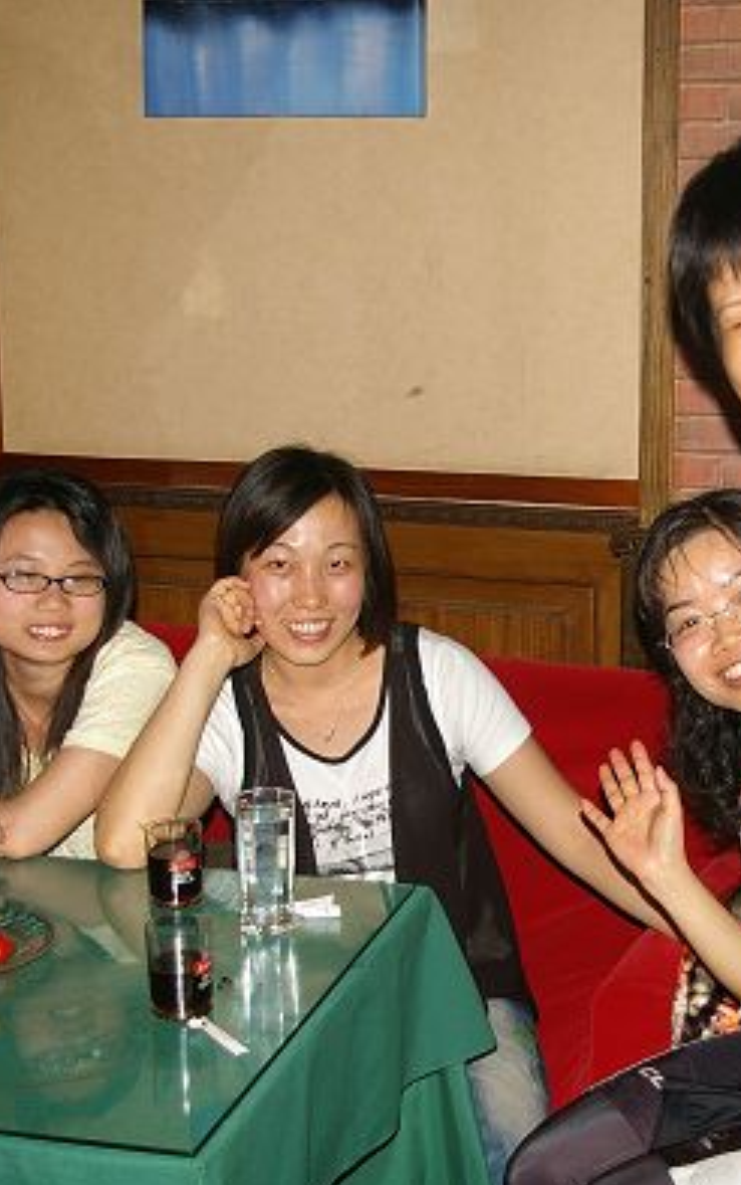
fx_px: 1807
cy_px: 600
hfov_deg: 23.0
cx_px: 533
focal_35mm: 56
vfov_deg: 36.3
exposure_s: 1/180
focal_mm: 24
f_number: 4
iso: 200
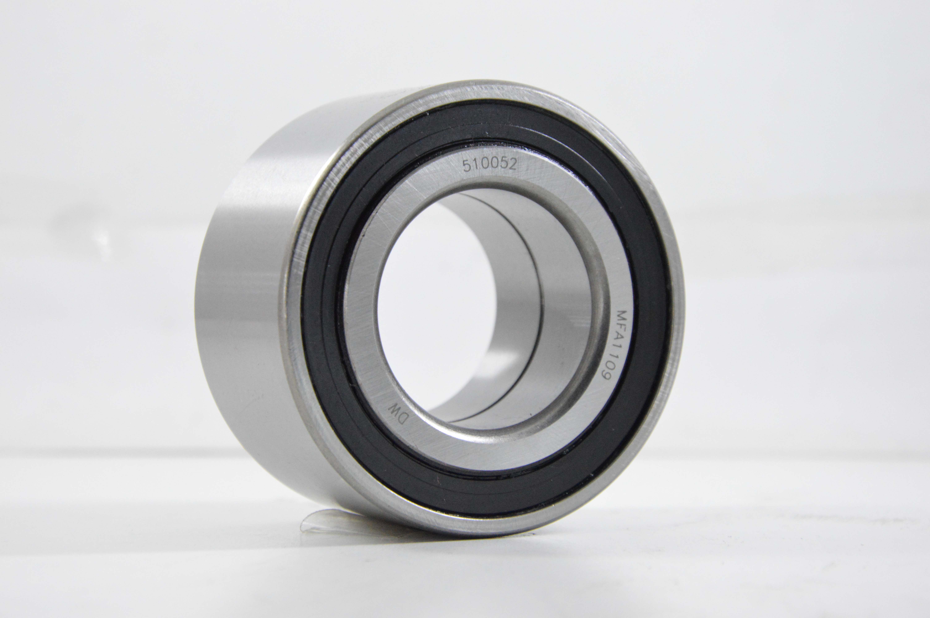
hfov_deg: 19.5
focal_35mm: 105
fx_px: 2710
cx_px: 465
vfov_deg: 13.0
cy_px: 309
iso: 3200
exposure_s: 1/100
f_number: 8
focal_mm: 70
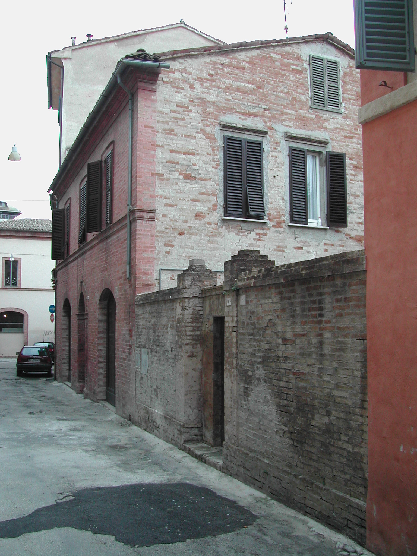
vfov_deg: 49.0
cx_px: 208
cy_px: 278
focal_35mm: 38
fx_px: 610
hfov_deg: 37.7
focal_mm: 8
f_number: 2.8
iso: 100
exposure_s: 1/132
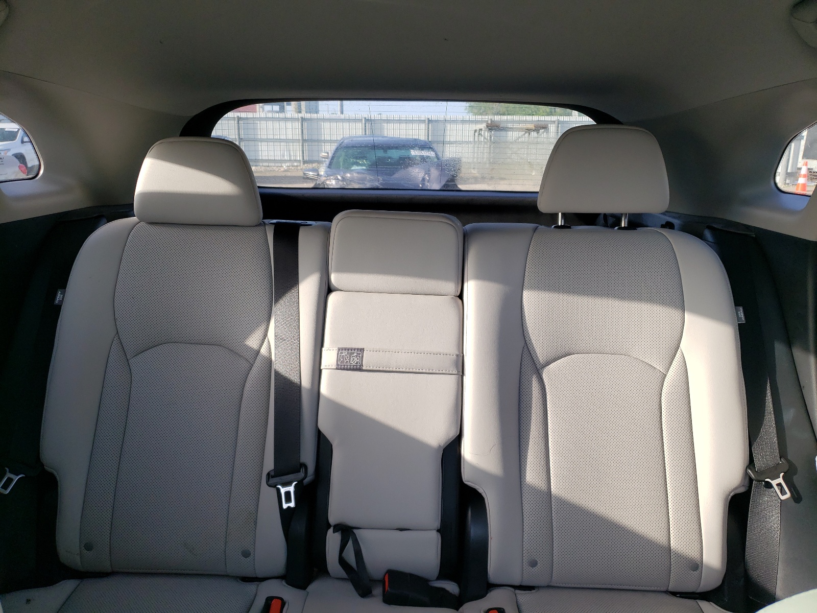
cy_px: 306
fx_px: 614
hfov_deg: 67.3
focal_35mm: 26
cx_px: 408
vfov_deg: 53.1
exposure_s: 1/185
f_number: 1.5
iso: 50
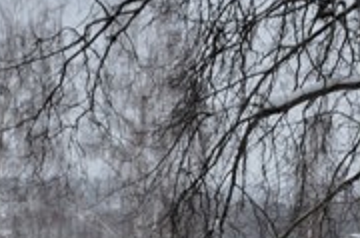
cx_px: 314
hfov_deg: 11.4
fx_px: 1795
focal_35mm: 180
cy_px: 511
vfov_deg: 7.2
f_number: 9
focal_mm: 24
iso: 320
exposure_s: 1/160
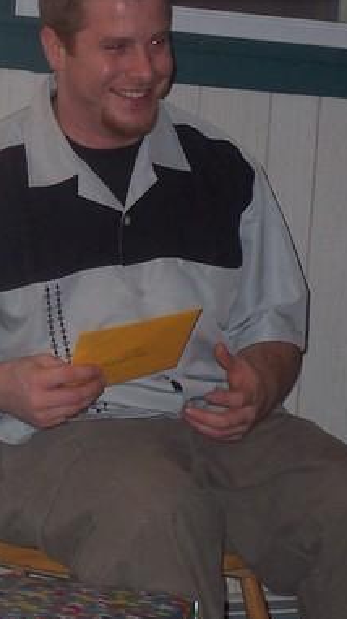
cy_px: 227
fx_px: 2669
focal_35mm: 163
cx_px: 73
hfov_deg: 7.4
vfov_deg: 13.2
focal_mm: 13.5
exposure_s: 1/90
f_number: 4.1
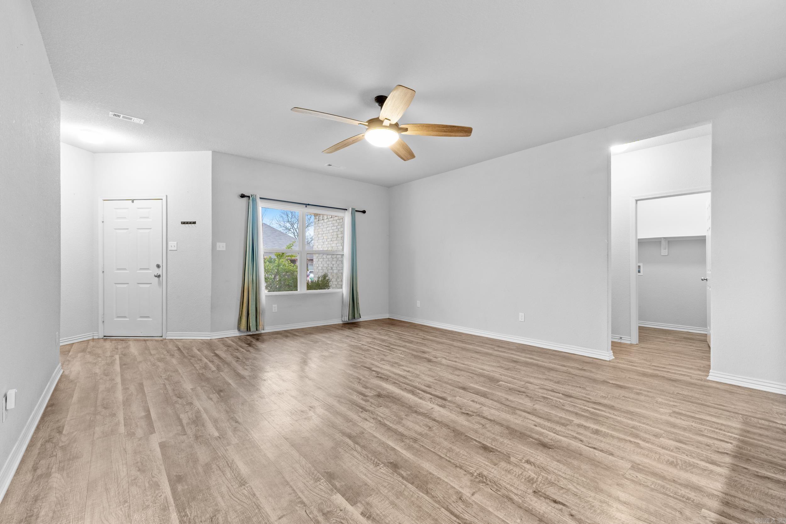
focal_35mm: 15
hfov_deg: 100.4
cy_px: 262
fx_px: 327
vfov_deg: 77.3
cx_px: 393
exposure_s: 1.3
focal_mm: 10
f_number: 9
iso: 400
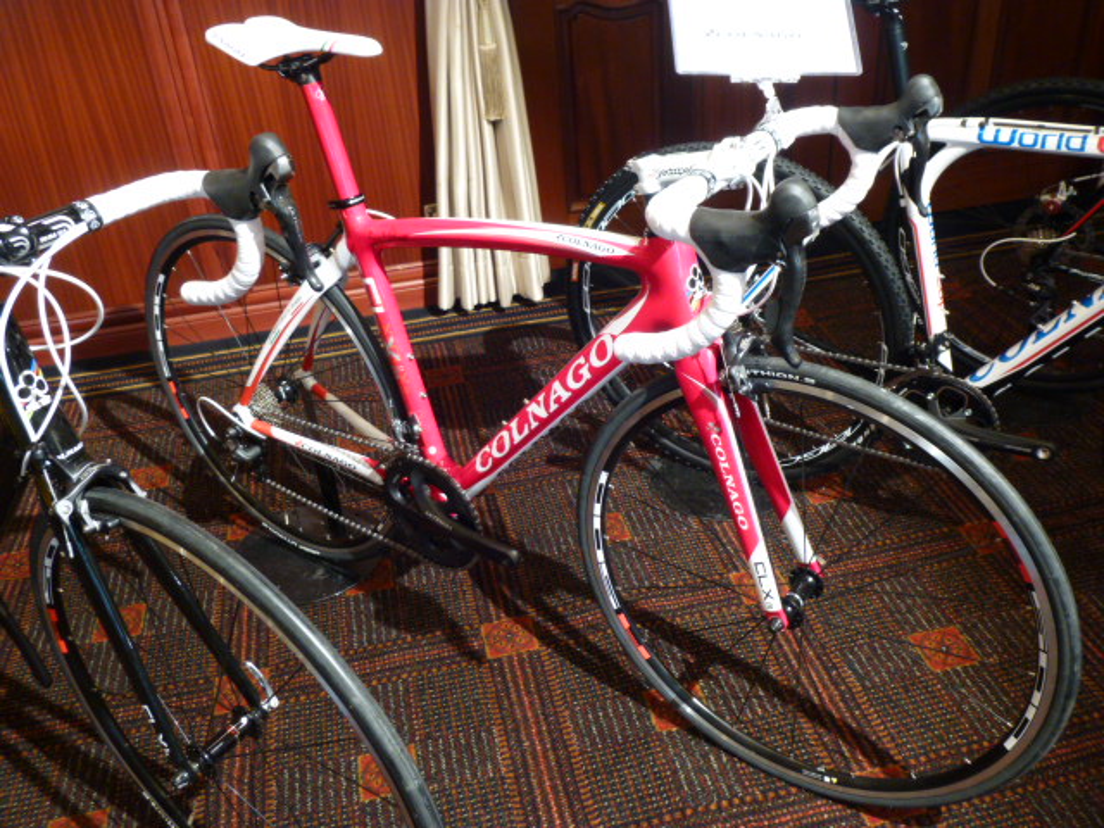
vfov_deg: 45.4
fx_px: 989
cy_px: 414
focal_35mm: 31
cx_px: 552
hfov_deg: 58.4
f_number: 3.4
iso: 400
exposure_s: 1/13
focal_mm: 5.6
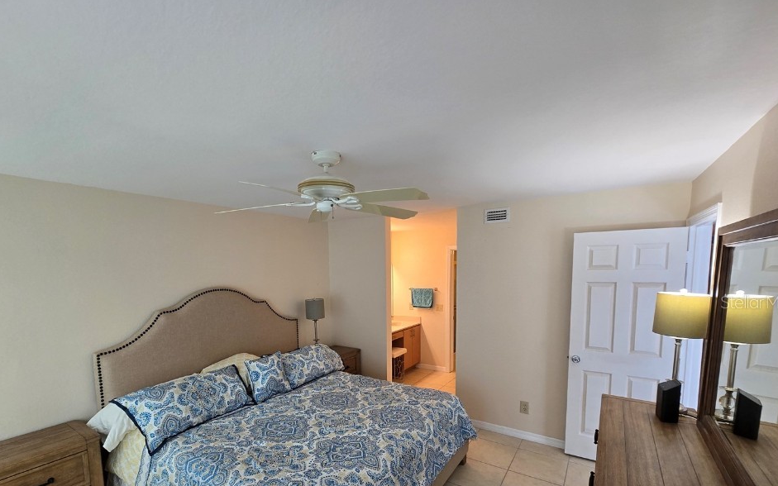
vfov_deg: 73.6
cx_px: 375
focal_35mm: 15
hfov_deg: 101.4
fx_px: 318
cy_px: 302
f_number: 2.2
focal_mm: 2.2
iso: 125
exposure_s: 1/60
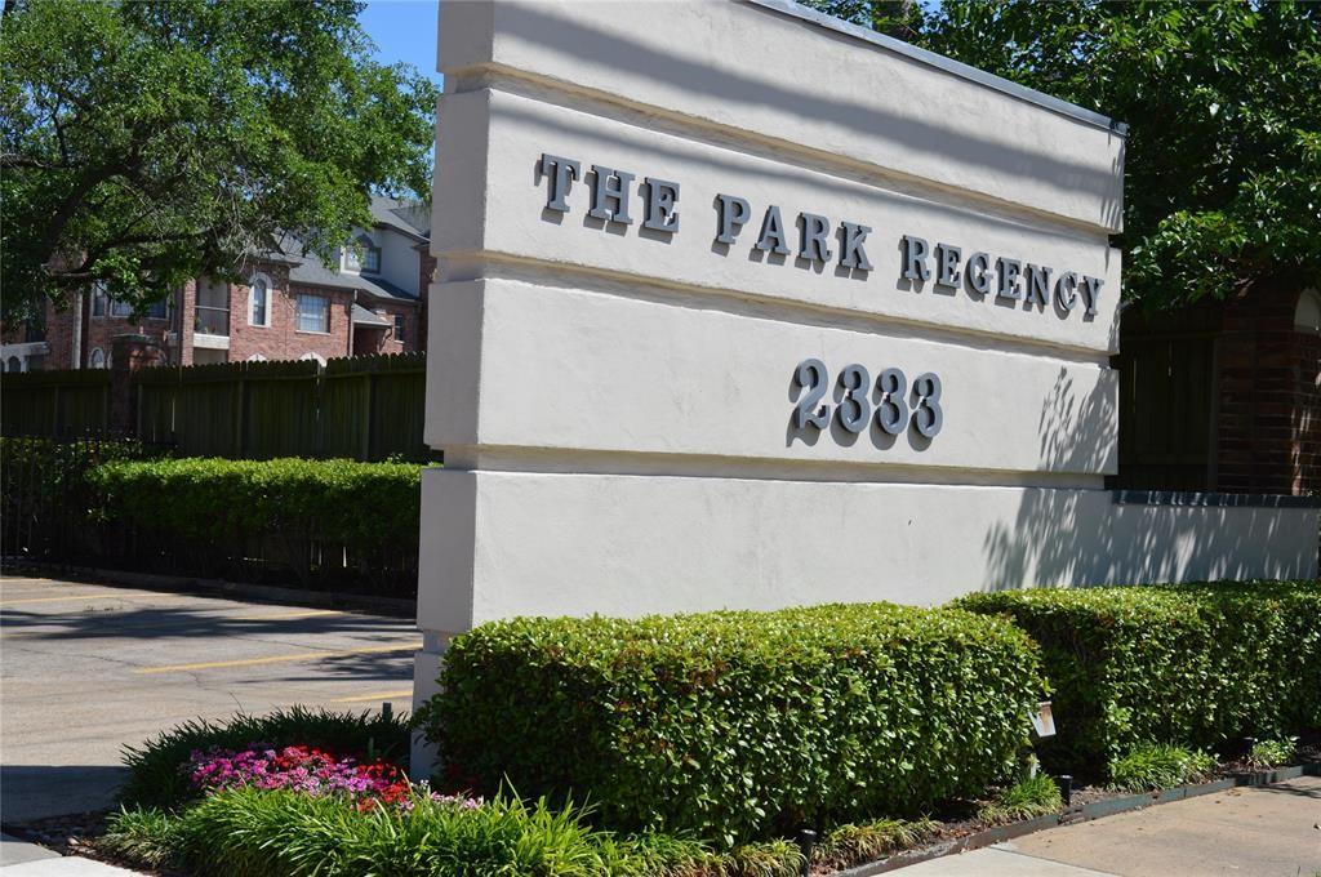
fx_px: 1759
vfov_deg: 28.0
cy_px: 438
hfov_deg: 41.2
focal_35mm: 48
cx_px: 660
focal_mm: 32
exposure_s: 1/250
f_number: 8
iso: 100
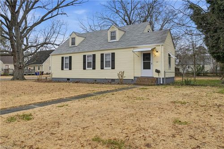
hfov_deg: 70.5
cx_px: 112
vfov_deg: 50.4
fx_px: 159
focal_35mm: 26
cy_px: 74
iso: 100
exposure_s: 1/60
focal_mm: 17
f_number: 8
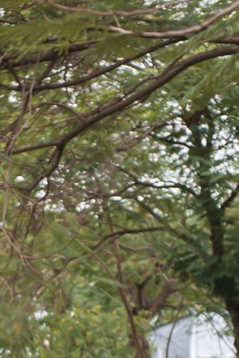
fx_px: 1772
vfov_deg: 11.4
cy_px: 363
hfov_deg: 7.7
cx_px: 9
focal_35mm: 178
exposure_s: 1/320
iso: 125
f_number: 2.8
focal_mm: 70
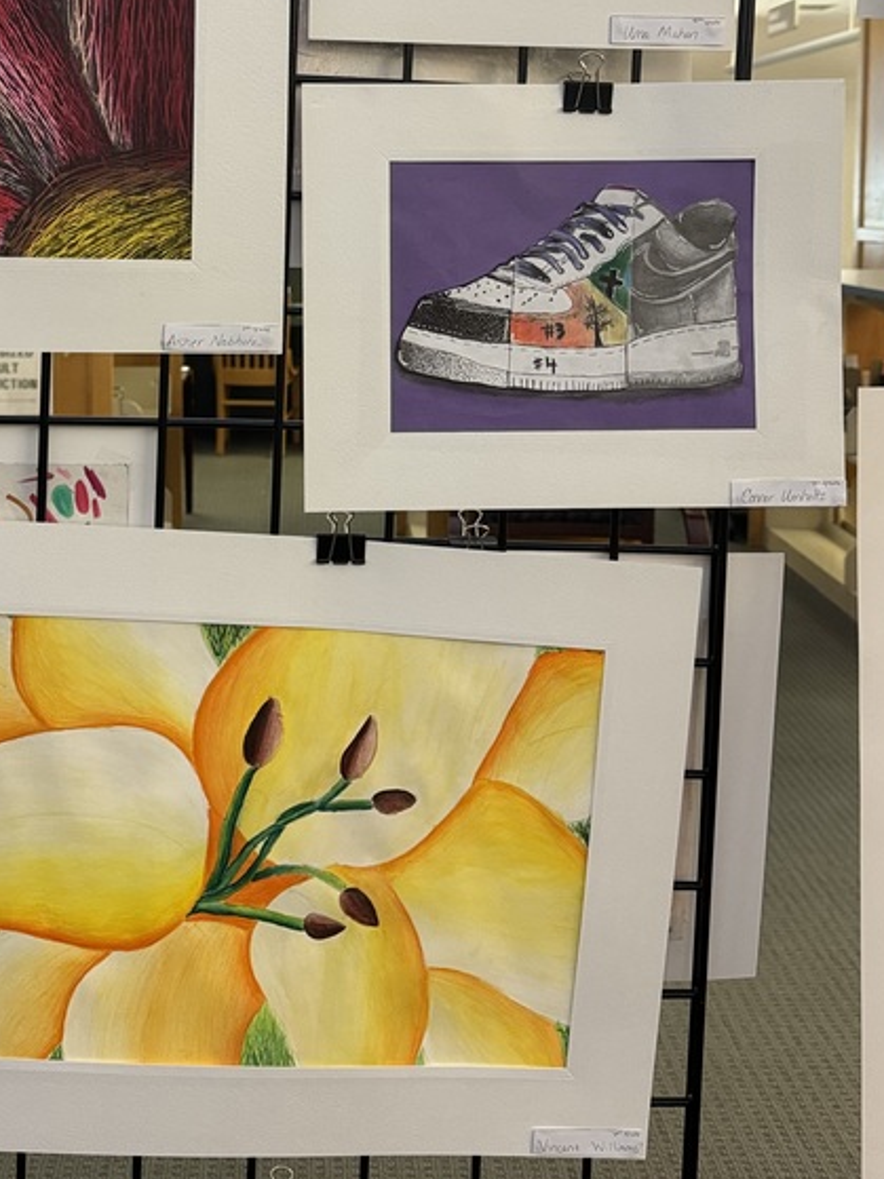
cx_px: 338
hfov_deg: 32.7
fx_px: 1499
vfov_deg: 41.7
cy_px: 297
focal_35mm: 44
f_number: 1.78
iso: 320
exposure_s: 1/60
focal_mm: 6.86
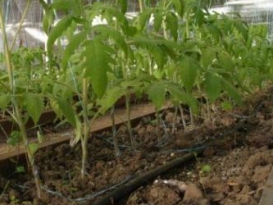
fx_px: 497
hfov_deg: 30.5
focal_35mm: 63
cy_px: 80
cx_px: 89
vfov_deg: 23.3
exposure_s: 1/350
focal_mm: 7.8
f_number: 5.3
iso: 80
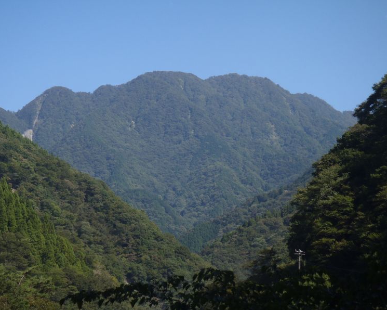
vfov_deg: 14.3
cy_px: 156
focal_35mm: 108
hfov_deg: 17.8
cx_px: 190
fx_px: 1237
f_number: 5
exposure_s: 1/320
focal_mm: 18.46
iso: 80
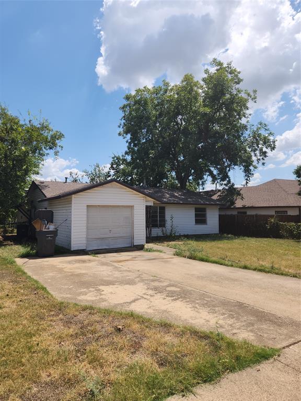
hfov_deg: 58.9
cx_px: 150
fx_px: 267
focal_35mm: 23
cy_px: 200
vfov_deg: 73.9
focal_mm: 5.4
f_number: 1.8
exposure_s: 1/2157
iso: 20
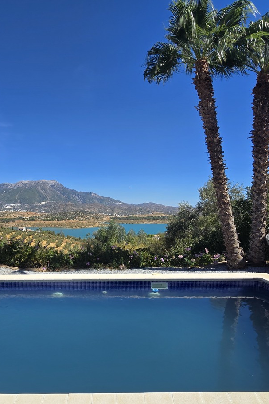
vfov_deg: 86.9
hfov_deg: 64.2
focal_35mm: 19
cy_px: 203
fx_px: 213
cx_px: 114
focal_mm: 2.2
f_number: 2.2
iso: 50
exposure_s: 1/2586
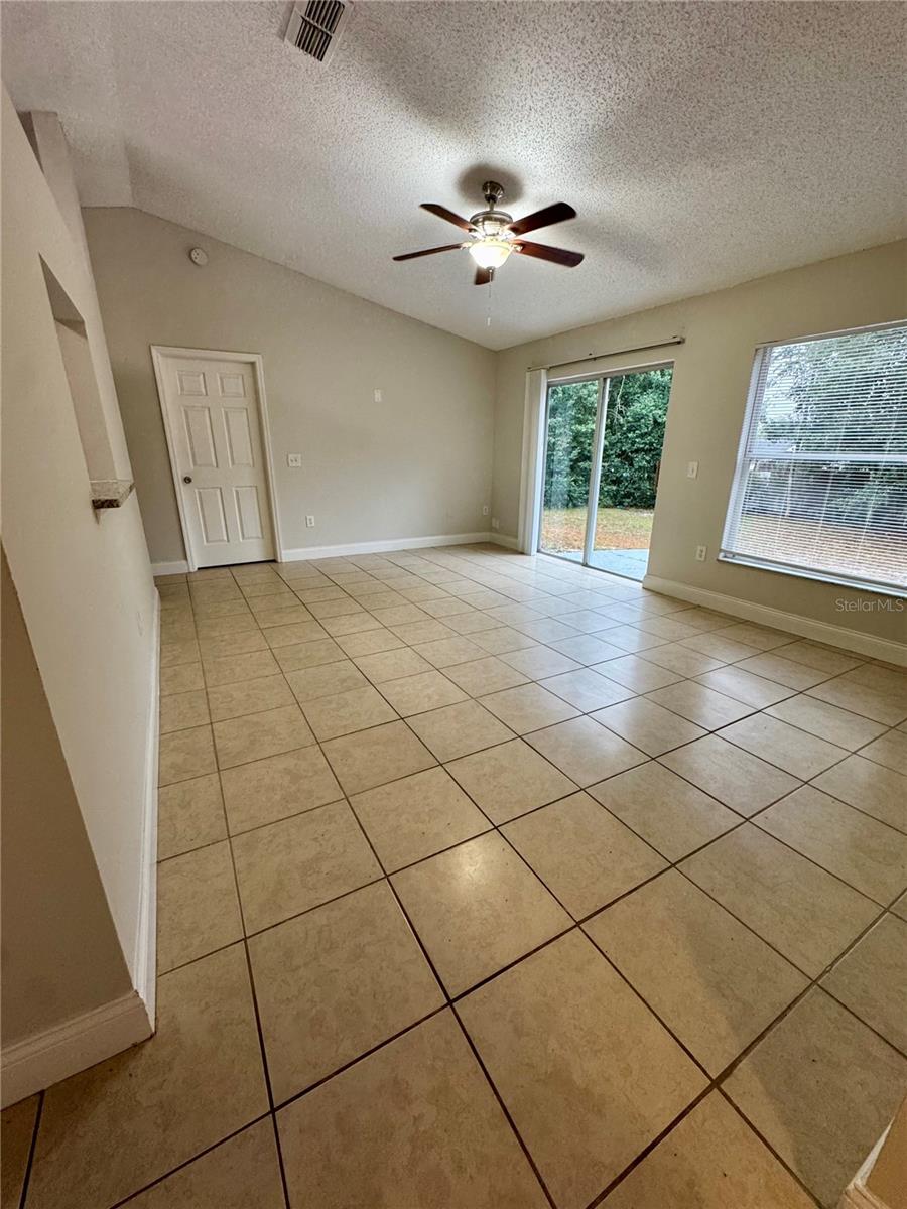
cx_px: 454
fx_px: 489
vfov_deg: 102.1
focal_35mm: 14
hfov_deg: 85.7
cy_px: 604
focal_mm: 2.22
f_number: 2.2
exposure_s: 1/120
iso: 250
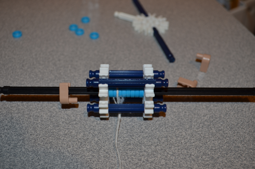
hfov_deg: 46.5
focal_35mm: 42
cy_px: 84
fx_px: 297
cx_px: 128
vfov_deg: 31.8
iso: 200
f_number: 5.6
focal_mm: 28
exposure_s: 1/30
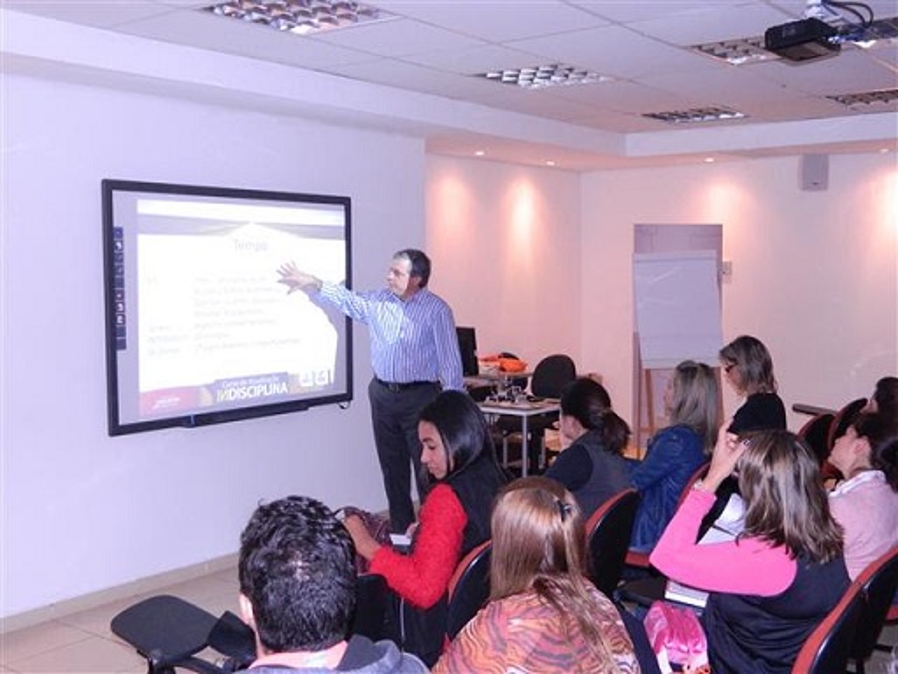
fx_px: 1064
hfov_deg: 45.8
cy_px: 337
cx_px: 449
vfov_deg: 35.1
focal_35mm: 41
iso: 400
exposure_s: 1/30
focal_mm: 7.3
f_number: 3.5
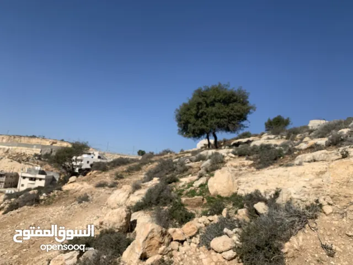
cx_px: 176
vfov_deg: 53.1
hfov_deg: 67.3
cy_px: 132
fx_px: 265
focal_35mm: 26
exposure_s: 1/3086
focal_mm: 4.25
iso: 25
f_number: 1.8
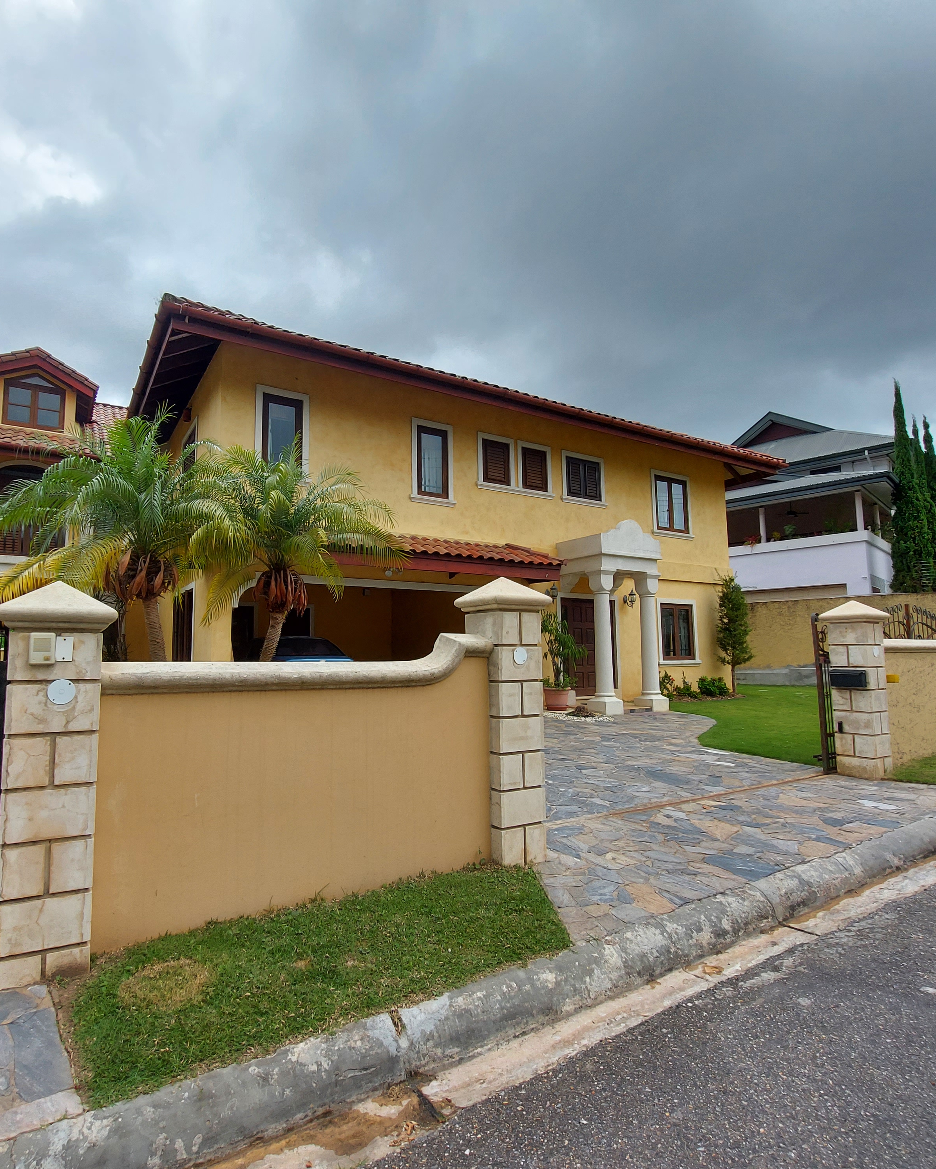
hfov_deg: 76.6
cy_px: 586
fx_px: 589
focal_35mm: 17
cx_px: 406
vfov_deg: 89.6
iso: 50
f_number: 2.2
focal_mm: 1.74
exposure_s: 1/810
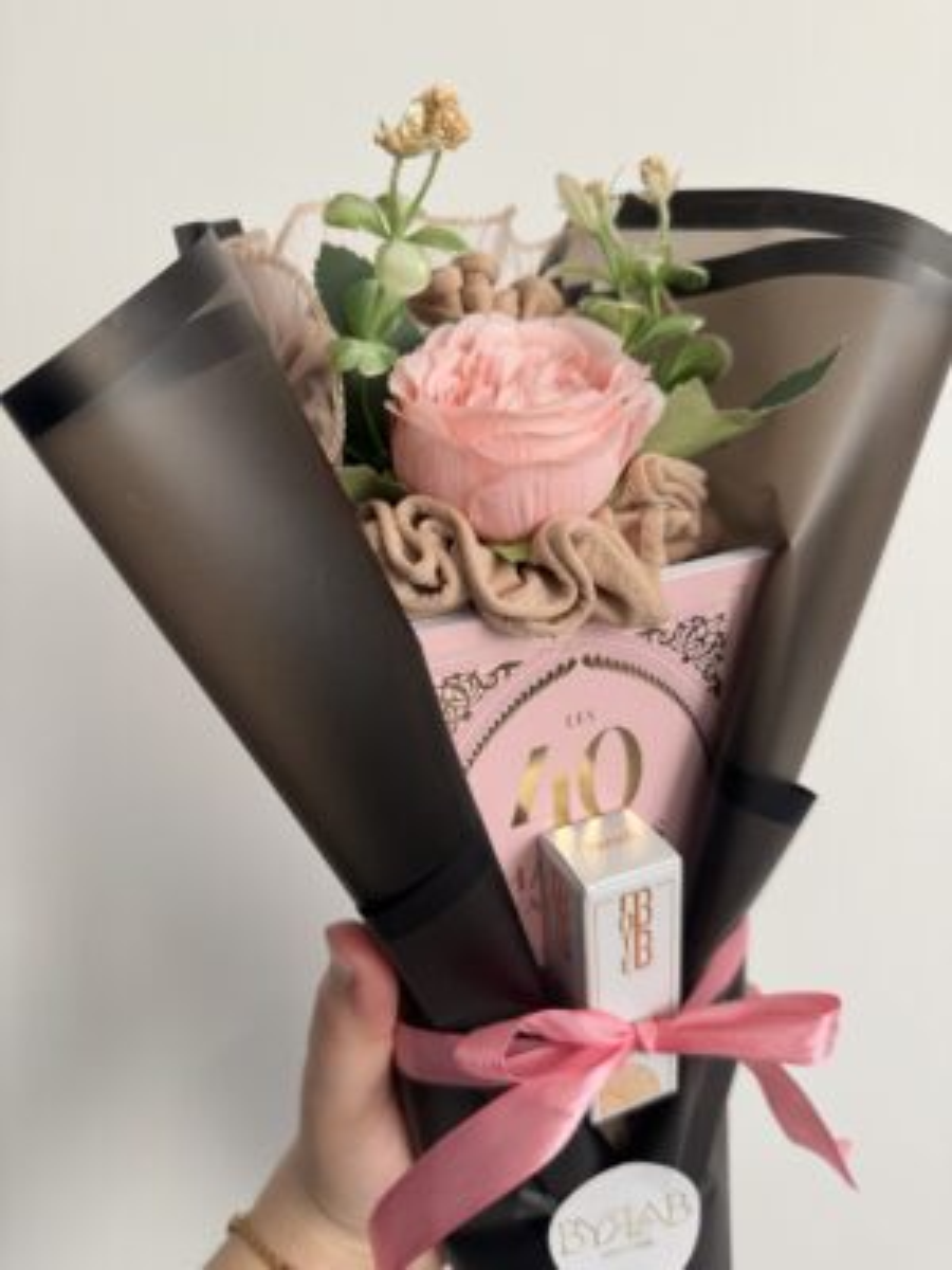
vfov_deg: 71.6
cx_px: 476
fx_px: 880
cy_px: 635
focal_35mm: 24
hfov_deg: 56.8
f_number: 1.78
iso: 80
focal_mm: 6.76
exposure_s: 1/121
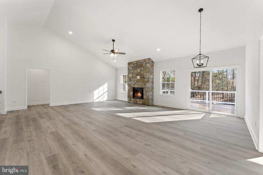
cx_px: 132
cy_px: 88
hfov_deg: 104.2
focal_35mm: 14
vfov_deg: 81.2
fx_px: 102
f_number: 8
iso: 500
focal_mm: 14
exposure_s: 1/20
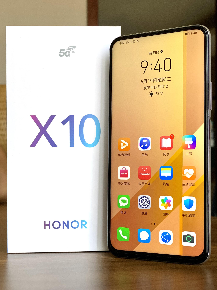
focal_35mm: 52
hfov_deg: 28.0
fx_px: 435
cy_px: 145
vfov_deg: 36.8
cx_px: 108
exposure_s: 1/122
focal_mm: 6
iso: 160
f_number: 2
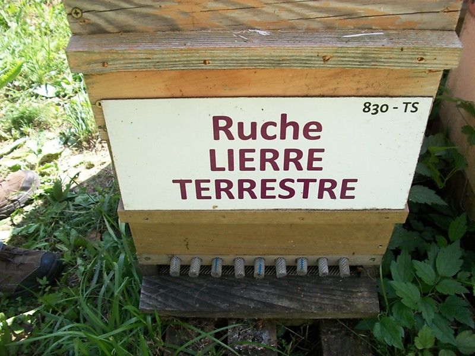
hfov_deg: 56.8
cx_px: 238
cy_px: 178
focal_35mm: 32
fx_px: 439
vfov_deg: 44.2
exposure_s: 1/250
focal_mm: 5.7
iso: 80
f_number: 2.9
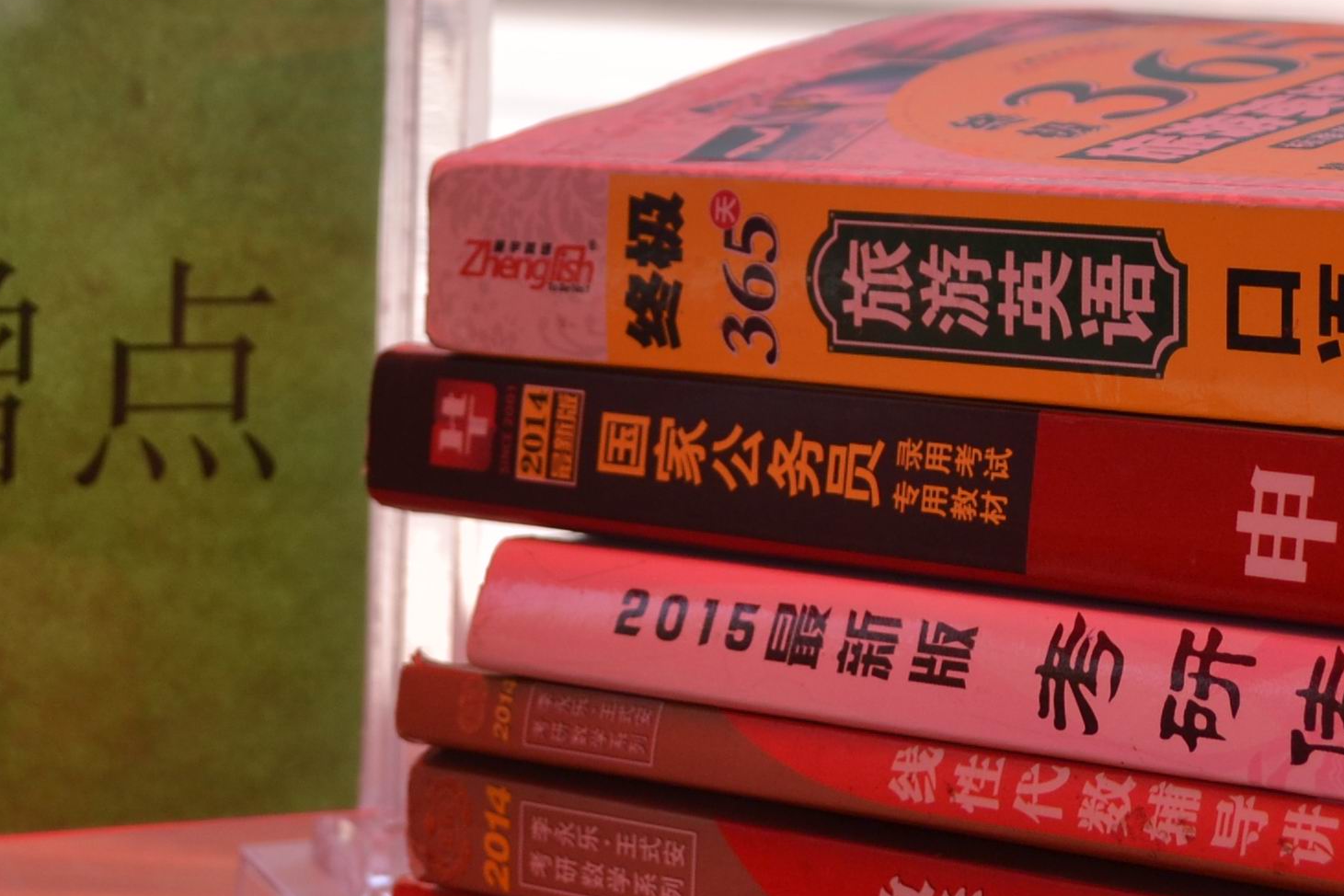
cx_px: 718
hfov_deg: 16.7
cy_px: 192
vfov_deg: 11.1
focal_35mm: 123
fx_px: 4592
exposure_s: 1/320
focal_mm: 26
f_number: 4.5
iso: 100
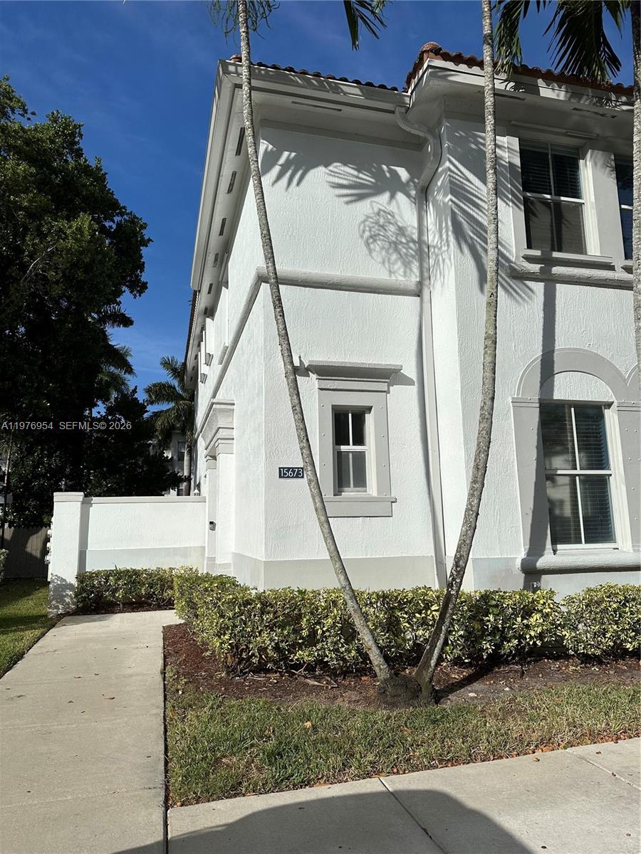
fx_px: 593
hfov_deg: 56.8
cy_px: 427
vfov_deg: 71.6
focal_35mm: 24
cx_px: 320
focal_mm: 6.86
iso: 100
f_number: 1.78
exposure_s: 1/15625
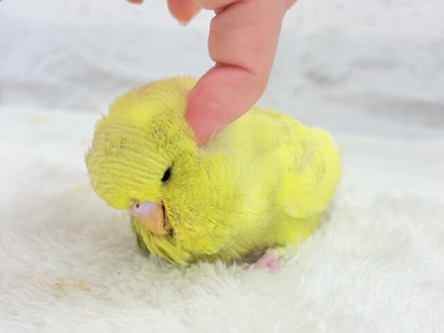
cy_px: 166
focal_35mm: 52
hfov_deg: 36.8
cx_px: 222
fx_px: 667
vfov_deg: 28.0
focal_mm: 5.96
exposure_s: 1/100
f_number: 1.6
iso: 64
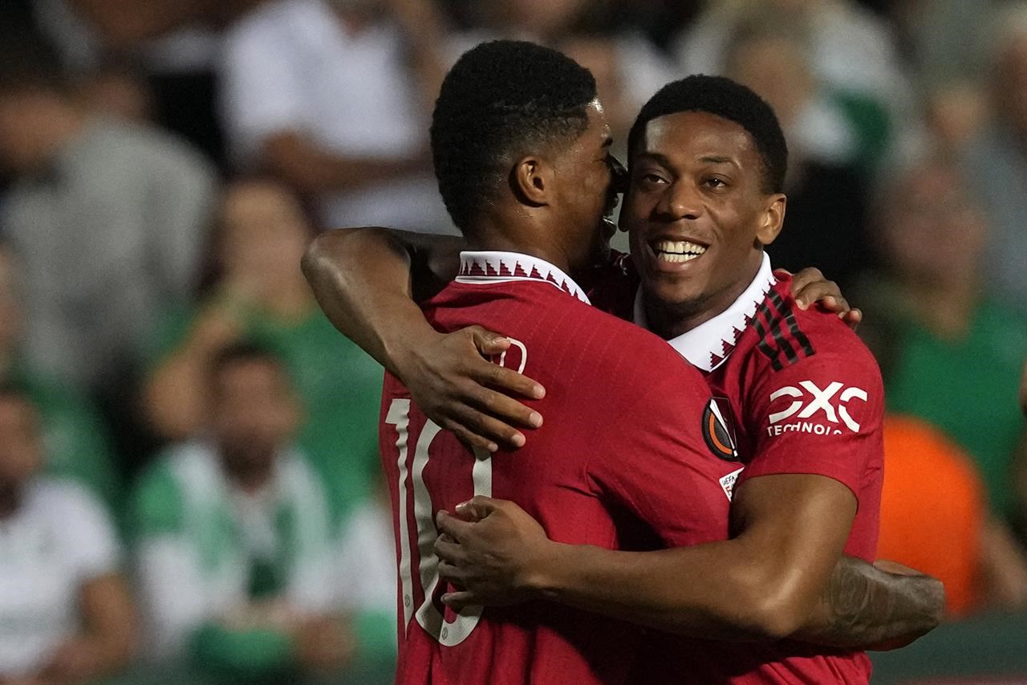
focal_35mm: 600
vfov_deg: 2.3
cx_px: 514
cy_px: 342
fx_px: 17113
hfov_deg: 3.4
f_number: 4
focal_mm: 400
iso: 4000
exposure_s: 1/1250
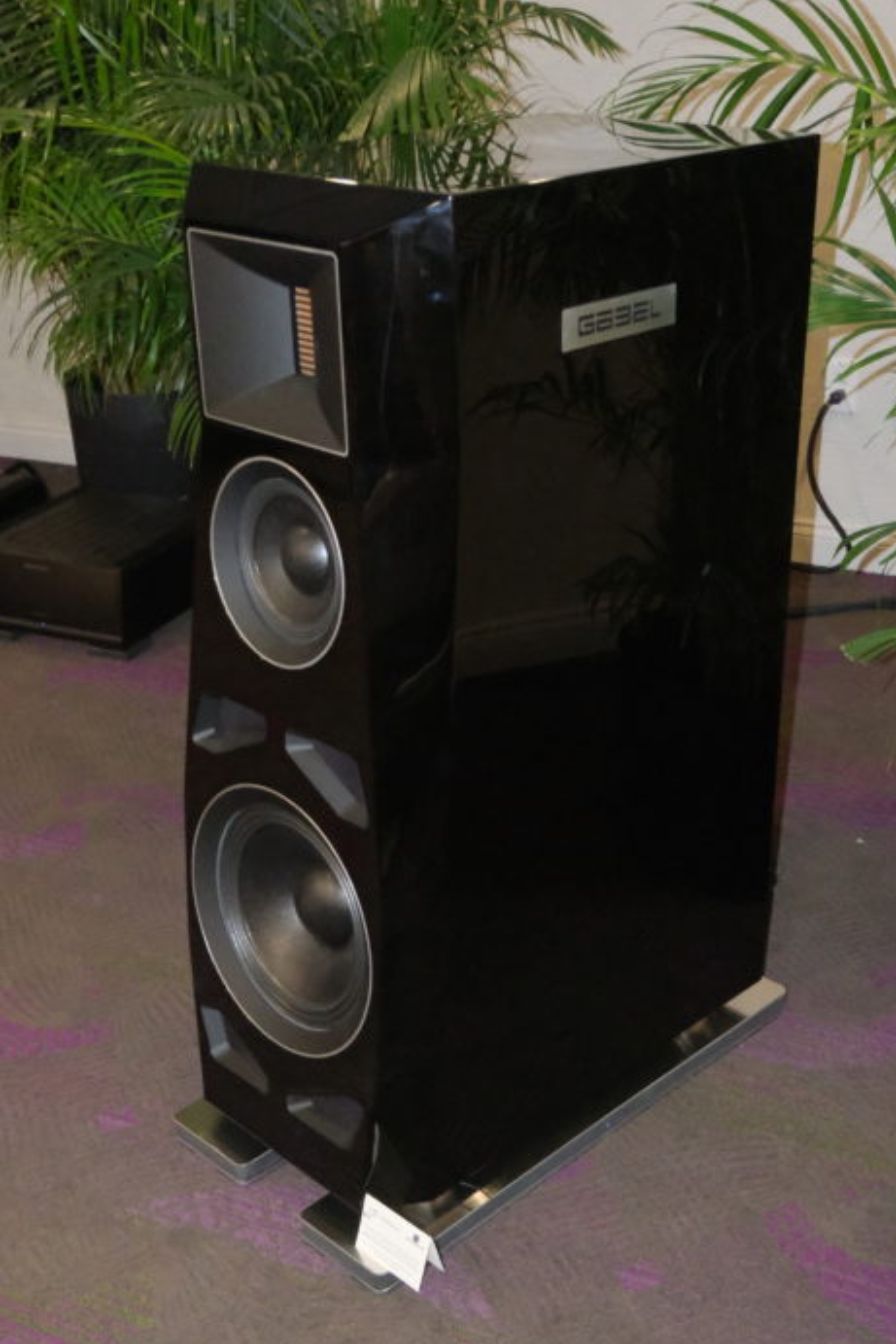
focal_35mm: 43
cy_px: 762
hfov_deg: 31.2
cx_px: 493
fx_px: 1604
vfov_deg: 45.3
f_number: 4
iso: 12800
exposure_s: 1/60
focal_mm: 19.2
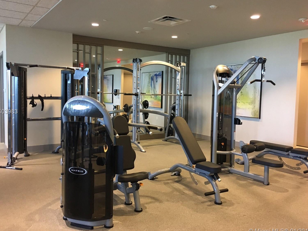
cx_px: 151
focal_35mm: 31
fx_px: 276
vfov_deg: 45.4
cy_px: 112
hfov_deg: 58.3
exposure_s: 1/24
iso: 200
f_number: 2.2
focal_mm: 4.15
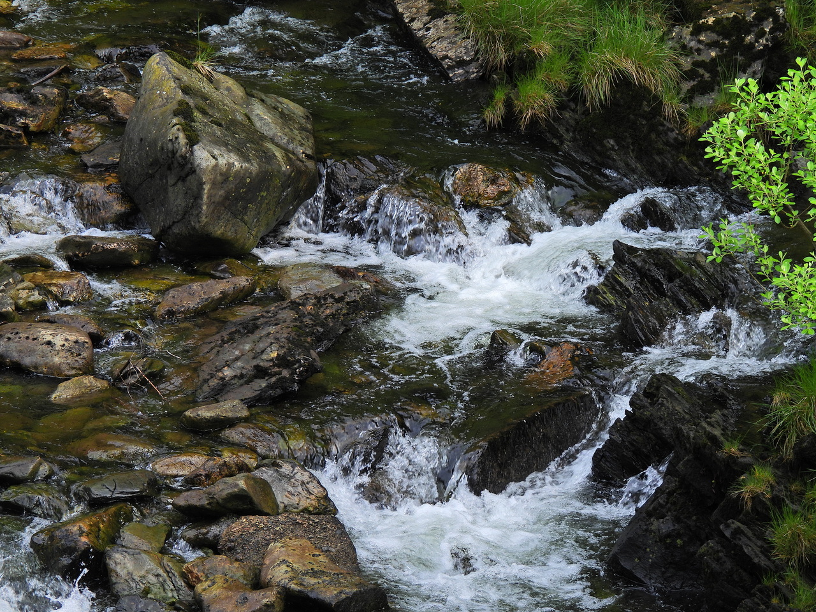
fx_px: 5186
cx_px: 408
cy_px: 306
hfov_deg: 9.0
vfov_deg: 6.8
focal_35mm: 220
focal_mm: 39.3
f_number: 4.5
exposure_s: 1/160
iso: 100
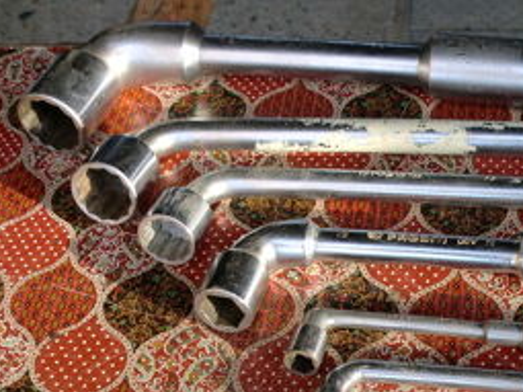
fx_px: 997
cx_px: 416
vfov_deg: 21.7
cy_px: 351
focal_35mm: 66
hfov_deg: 28.8
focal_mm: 6.3
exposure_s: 1/100
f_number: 3.1
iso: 64
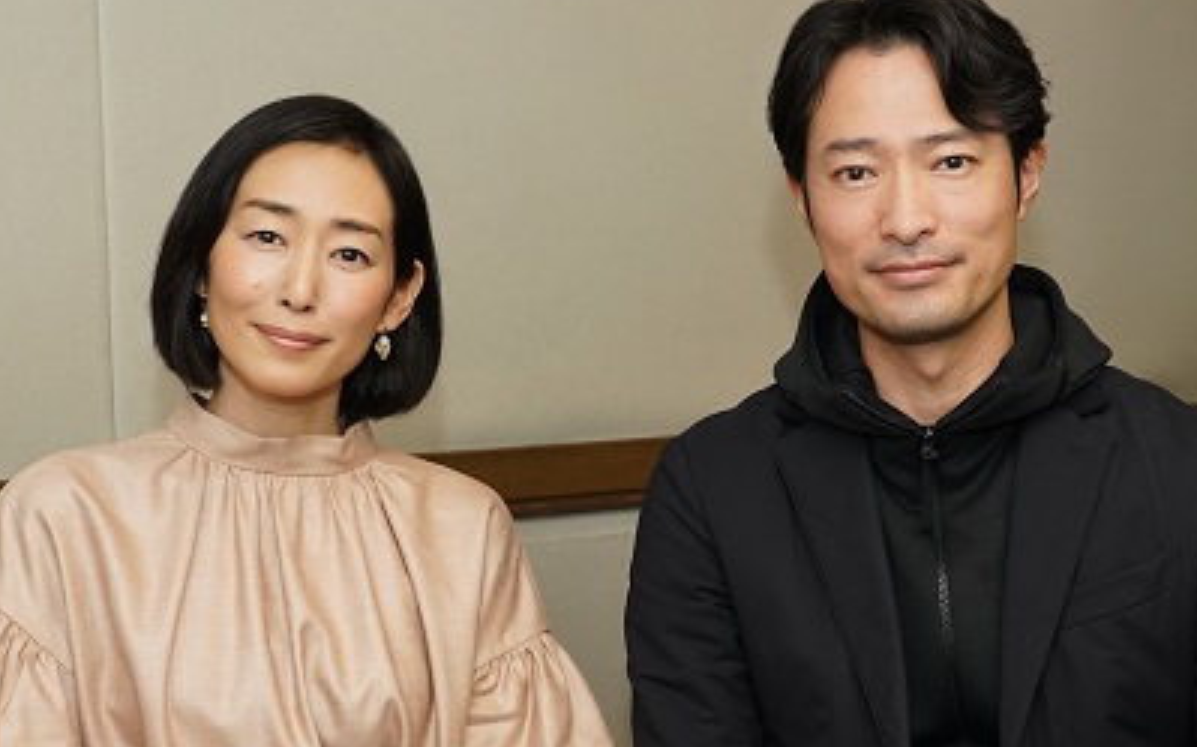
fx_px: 2380
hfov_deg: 28.2
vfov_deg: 17.8
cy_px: 518
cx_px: 654
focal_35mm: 73
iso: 3200
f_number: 7.1
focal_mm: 42
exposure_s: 1/160
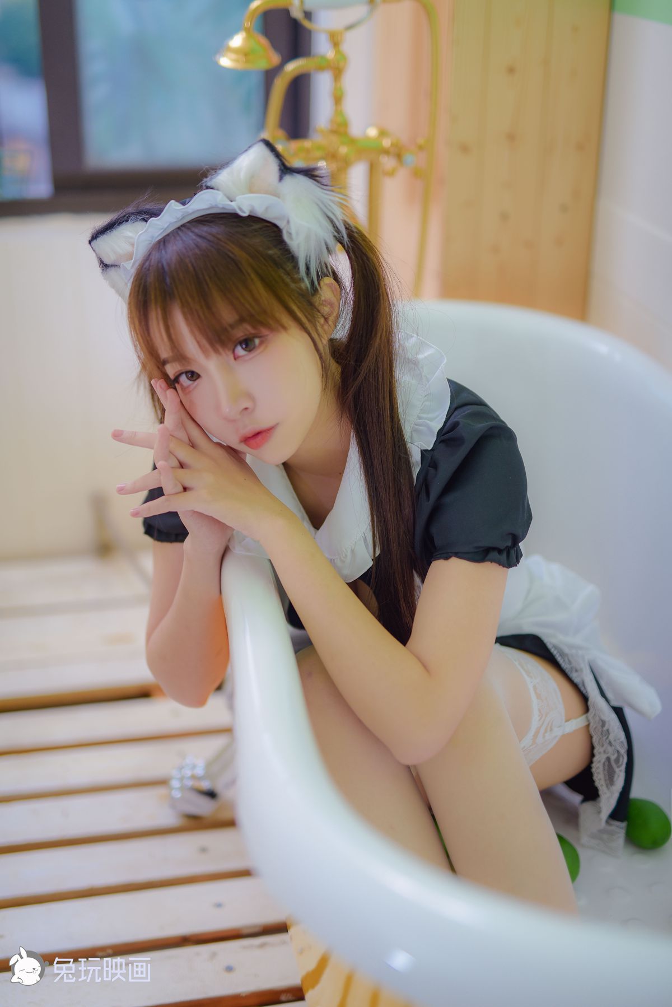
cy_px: 504
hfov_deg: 27.0
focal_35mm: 50
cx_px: 336
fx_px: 1399
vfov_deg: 39.6
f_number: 1.4
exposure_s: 1/500
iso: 100
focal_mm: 50
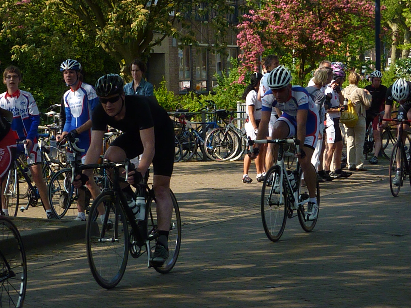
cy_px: 154
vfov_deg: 10.8
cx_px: 206
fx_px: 1627
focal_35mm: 137
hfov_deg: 14.4
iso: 800
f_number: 6.3
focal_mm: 22.5
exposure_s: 1/1000
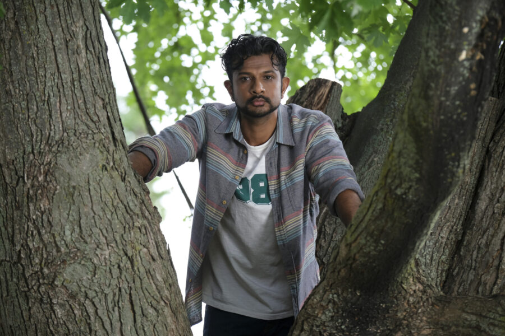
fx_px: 2946
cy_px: 168
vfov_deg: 6.5
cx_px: 252
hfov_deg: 9.8
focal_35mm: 210
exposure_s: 1/500
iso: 800
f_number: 3.6
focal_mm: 140
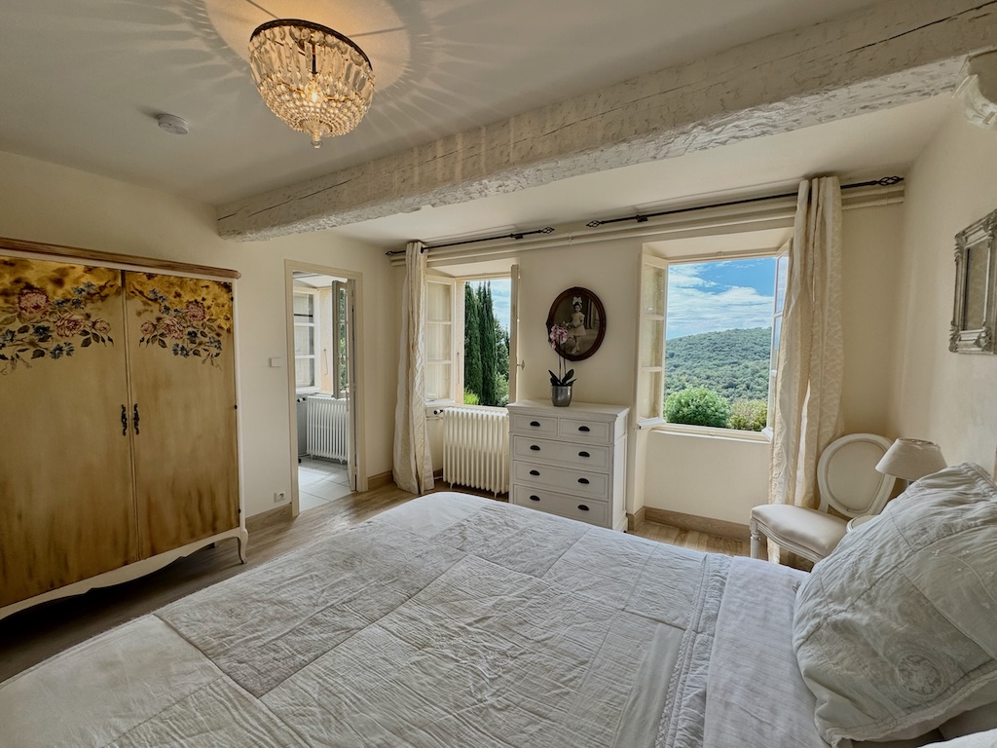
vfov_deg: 85.7
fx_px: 403
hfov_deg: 102.1
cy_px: 374
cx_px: 498
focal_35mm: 14
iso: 40
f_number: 2.2
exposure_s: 1/253
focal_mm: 2.22
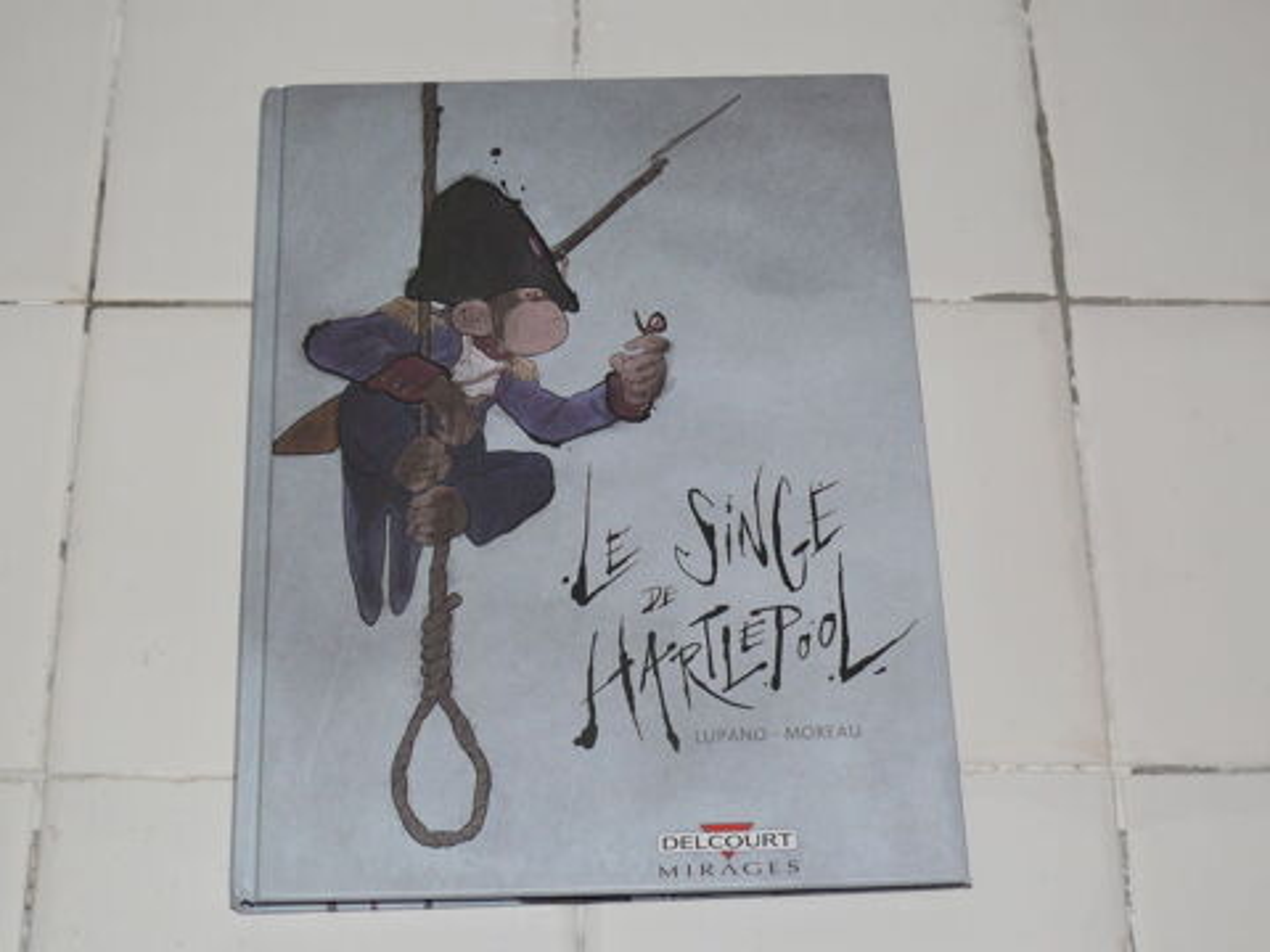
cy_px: 476
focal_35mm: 59
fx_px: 2165
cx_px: 635
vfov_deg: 24.8
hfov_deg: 32.7
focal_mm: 10.6
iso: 100
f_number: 3.2
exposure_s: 1/30
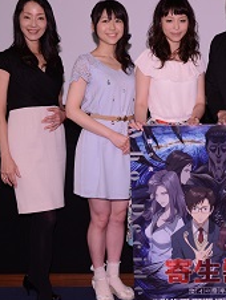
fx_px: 591
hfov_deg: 21.2
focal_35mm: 68
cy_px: 145
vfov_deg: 28.5
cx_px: 203
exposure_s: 1/50
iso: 1000
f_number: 5.6
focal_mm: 32
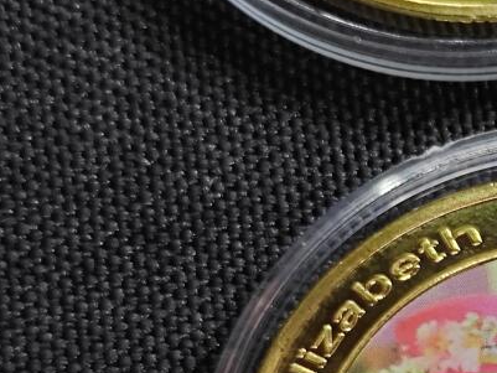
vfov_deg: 8.6
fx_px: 2456
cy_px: 384
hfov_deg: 11.0
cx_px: 789
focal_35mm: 171
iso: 100
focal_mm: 5.84
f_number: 1.6
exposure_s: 1/50
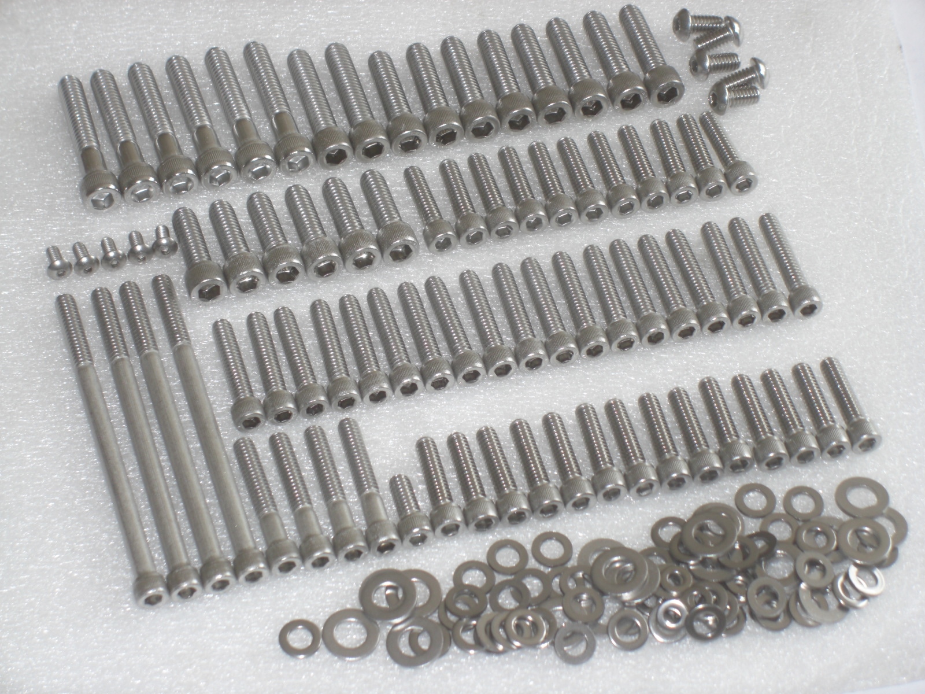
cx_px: 462
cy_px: 347
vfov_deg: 13.0
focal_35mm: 114
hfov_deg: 17.3
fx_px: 3046
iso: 100
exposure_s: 1/60
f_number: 5.1
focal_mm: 23.7
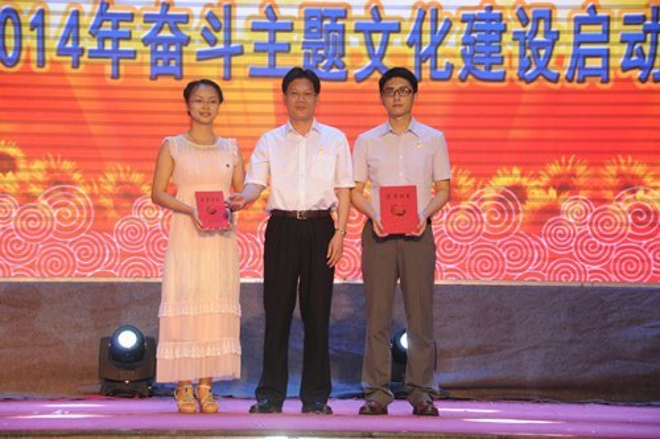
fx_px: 2252
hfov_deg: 16.7
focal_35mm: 123
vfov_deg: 11.1
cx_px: 330
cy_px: 220
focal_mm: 82
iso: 640
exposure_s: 1/100
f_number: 6.3
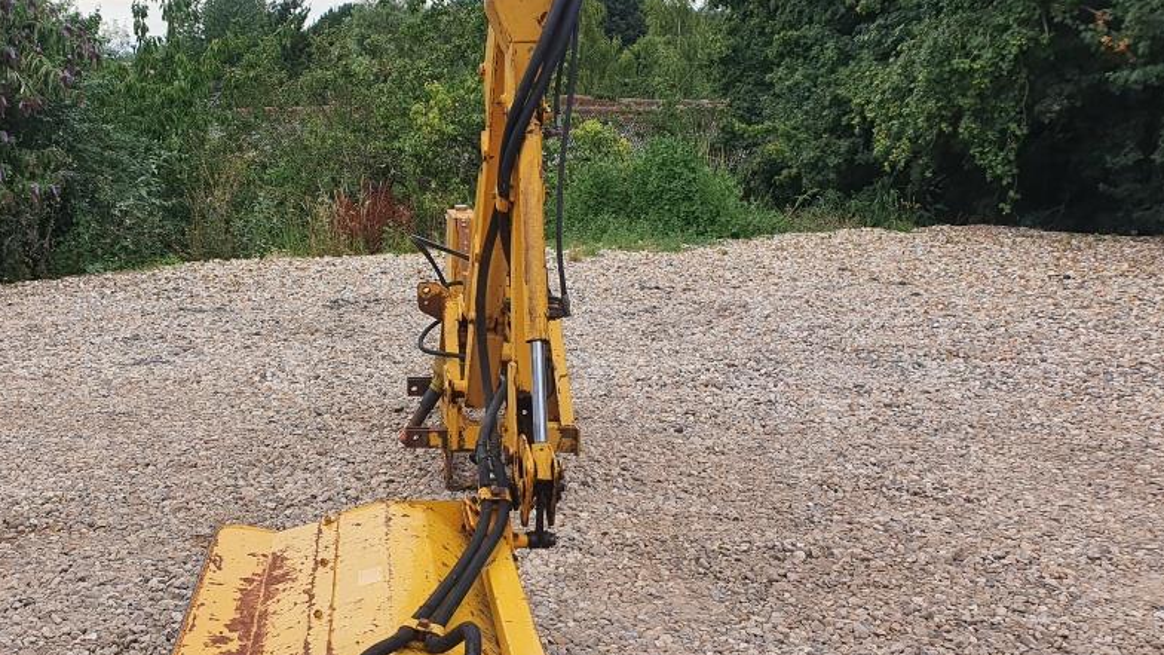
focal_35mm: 37
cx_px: 423
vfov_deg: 31.9
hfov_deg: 53.3
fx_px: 1142
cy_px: 392
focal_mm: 4.32
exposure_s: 1/884
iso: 50
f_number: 2.4
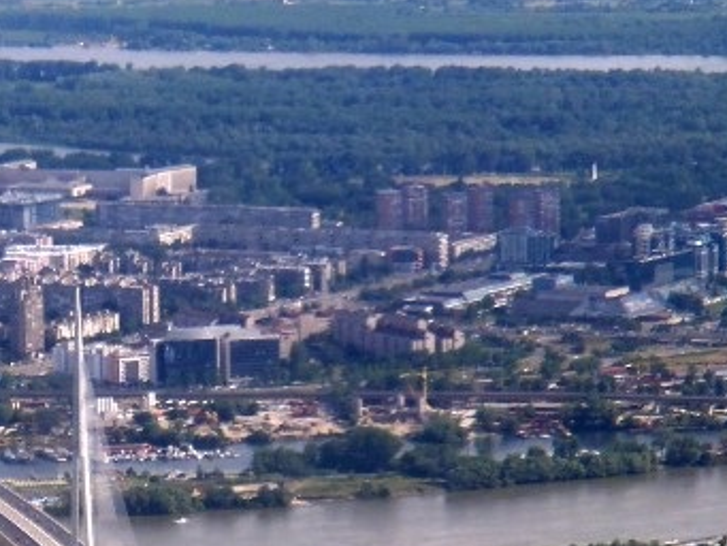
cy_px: 503
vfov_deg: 6.2
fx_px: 5021
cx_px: -2
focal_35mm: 239
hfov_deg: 8.2
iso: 80
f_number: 5.1
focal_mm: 18.2
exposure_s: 1/250
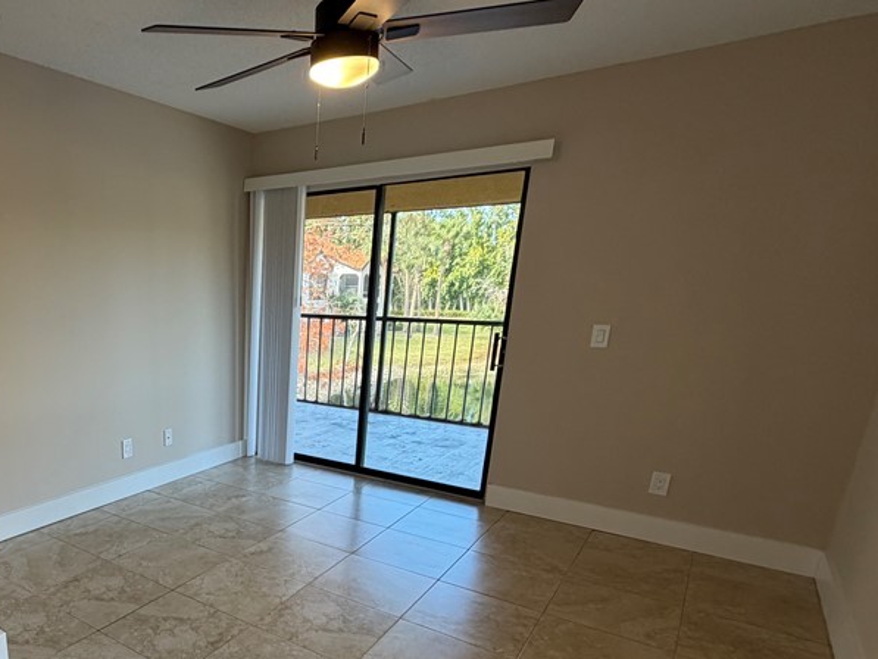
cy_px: 459
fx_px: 609
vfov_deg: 55.2
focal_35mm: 24
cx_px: 196
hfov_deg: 66.1
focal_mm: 2.22
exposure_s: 1/121
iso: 160
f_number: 2.2
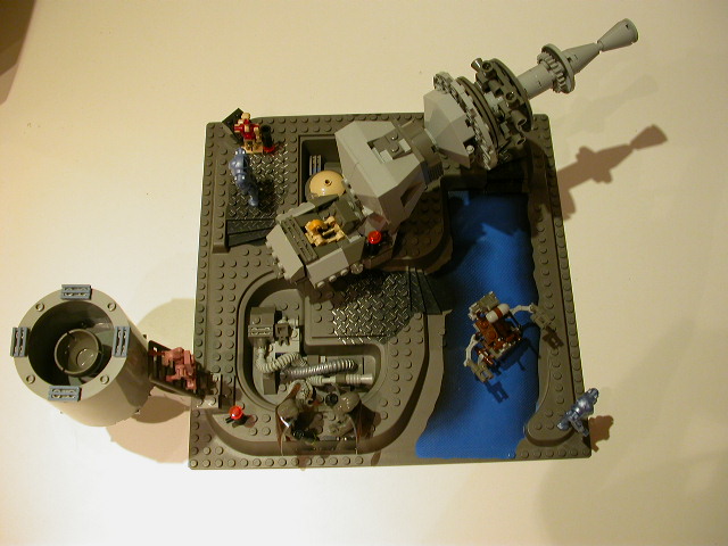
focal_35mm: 38
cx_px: 364
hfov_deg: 49.0
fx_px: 799
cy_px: 273
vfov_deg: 37.7
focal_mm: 7.85
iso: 100
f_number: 2.6
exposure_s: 1/21.4
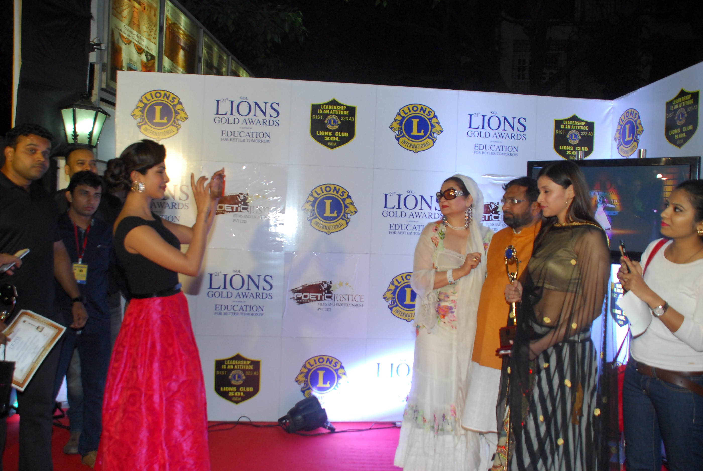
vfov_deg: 43.7
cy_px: 236
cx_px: 352
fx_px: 586
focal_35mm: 30
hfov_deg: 61.9
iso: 640
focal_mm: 20
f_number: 3.5
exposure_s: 1/125
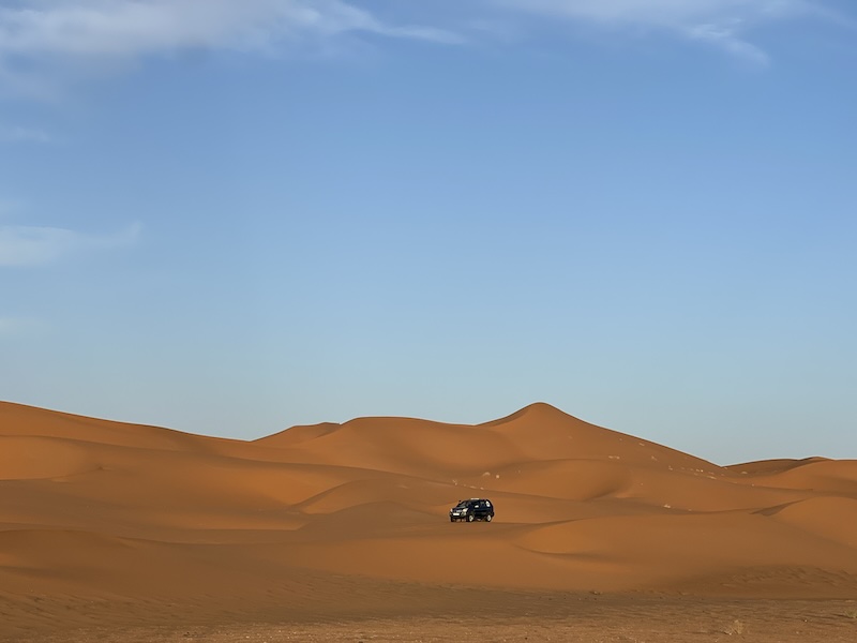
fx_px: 1906
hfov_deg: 25.3
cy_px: 322
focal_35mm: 77
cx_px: 428
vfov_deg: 19.1
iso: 32
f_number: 2.8
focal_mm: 9
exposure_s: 1/637
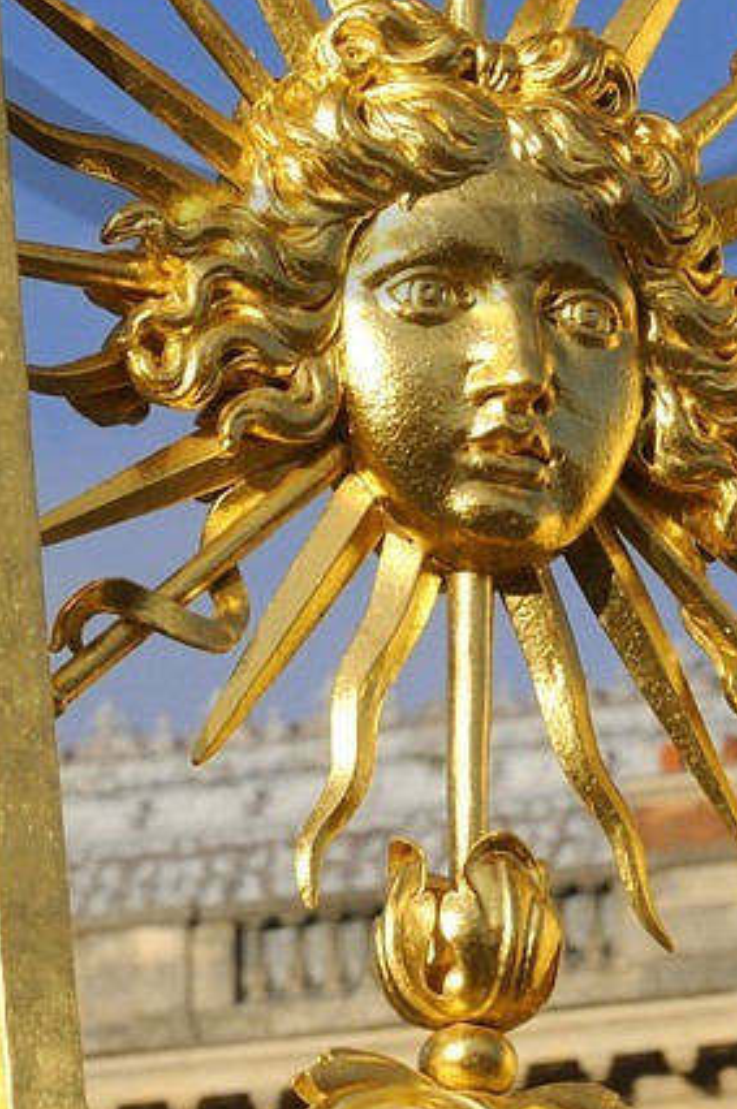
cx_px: 445
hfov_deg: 5.2
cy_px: -508
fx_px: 8095
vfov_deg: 7.7
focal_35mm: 263
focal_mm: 70
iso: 200
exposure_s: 1/320
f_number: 11
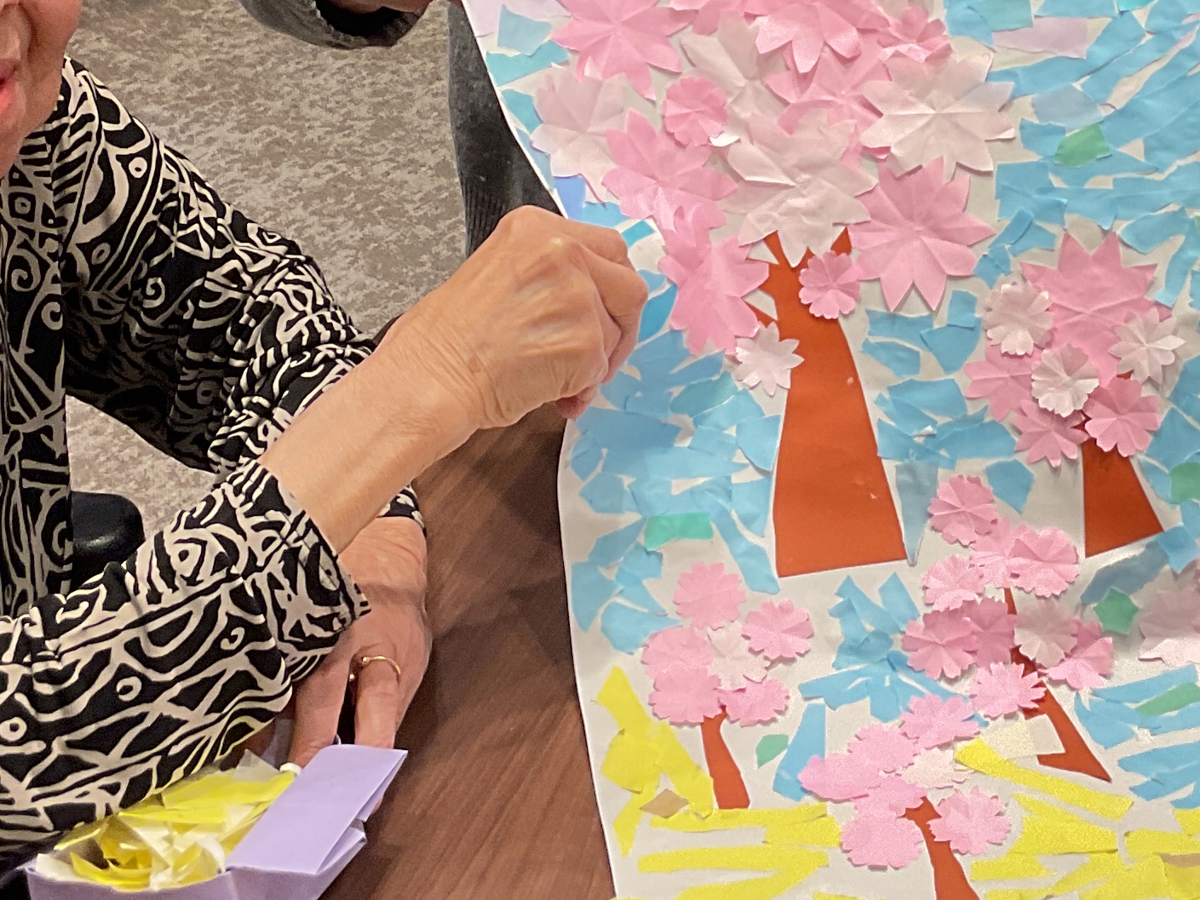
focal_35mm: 83
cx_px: 882
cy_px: 45
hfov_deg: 23.3
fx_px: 2878
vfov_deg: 17.4
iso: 64
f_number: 1.8
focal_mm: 3
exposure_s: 1/100
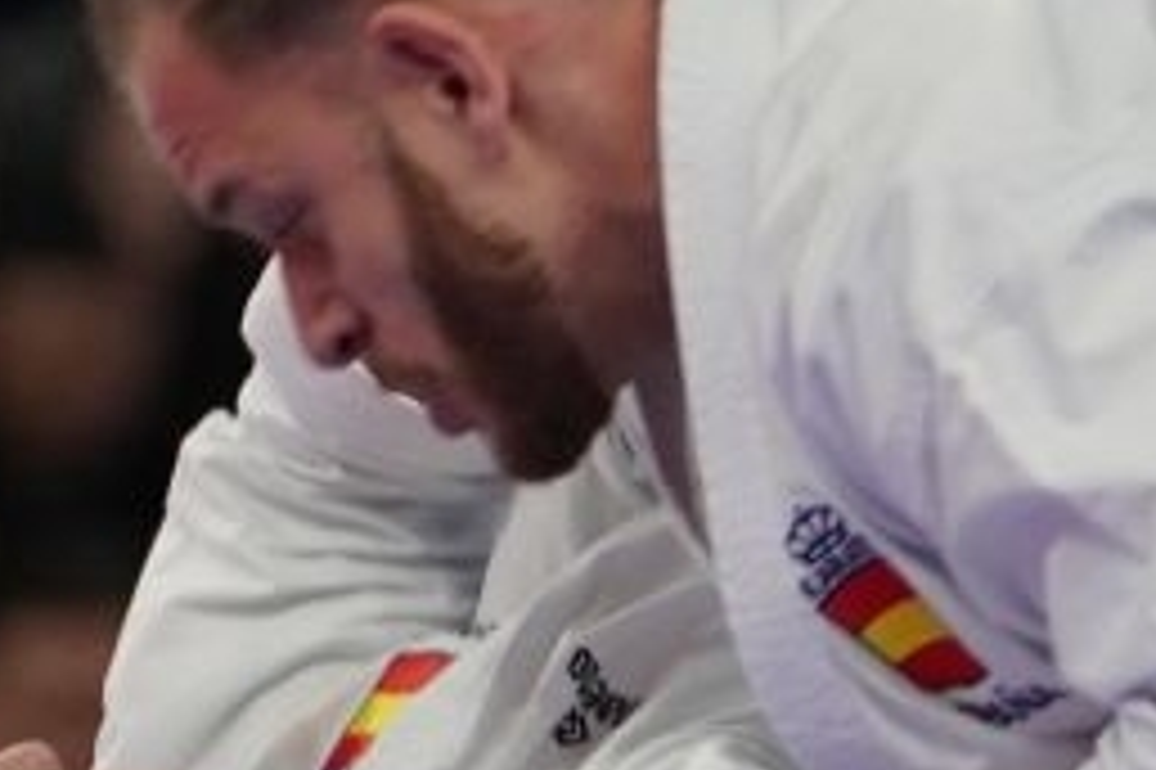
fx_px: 35106
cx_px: 904
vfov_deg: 1.3
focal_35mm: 1094
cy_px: 847
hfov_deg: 1.9
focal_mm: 156
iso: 800
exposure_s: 1/500
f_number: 2.8
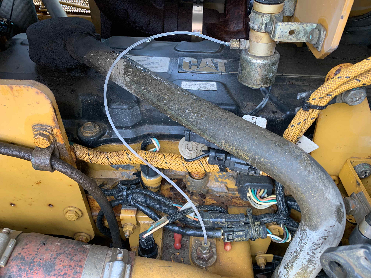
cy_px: 139
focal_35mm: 26
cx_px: 186
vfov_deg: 53.1
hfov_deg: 67.3
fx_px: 279
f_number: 1.8
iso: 100
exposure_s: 1/104
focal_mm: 4.25
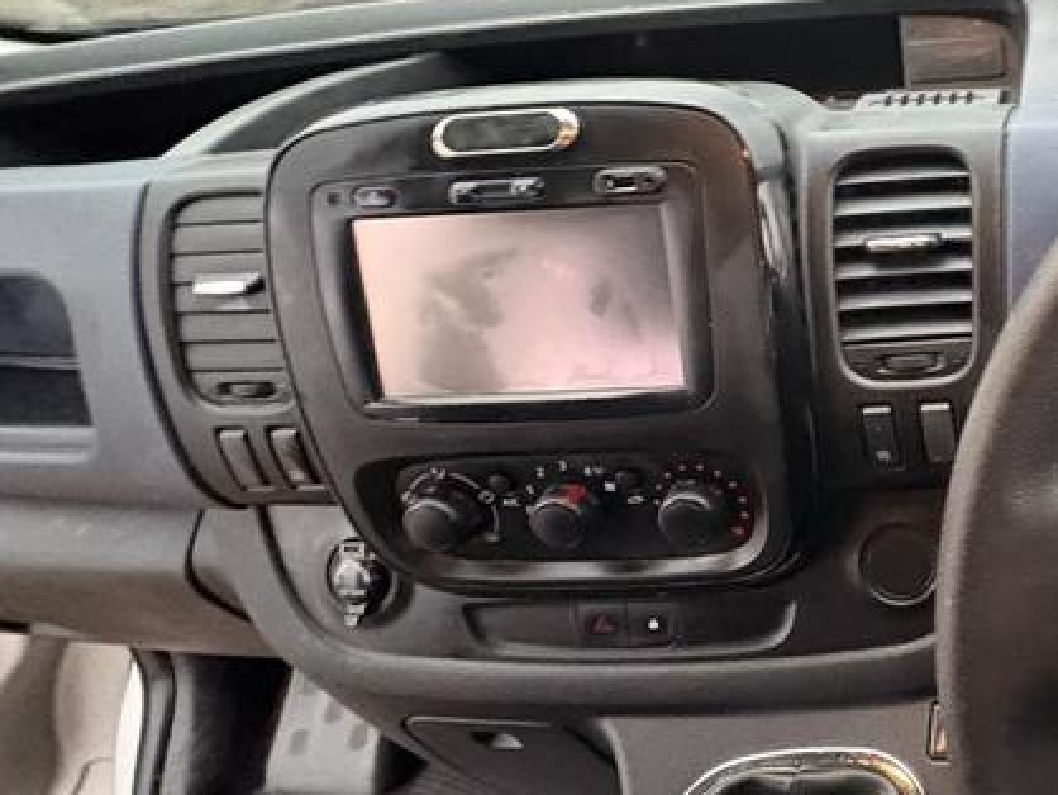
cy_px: 268
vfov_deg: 46.2
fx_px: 917
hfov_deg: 47.0
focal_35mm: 30
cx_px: 1114
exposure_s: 1/35
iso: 1000
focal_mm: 2.22
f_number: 2.2
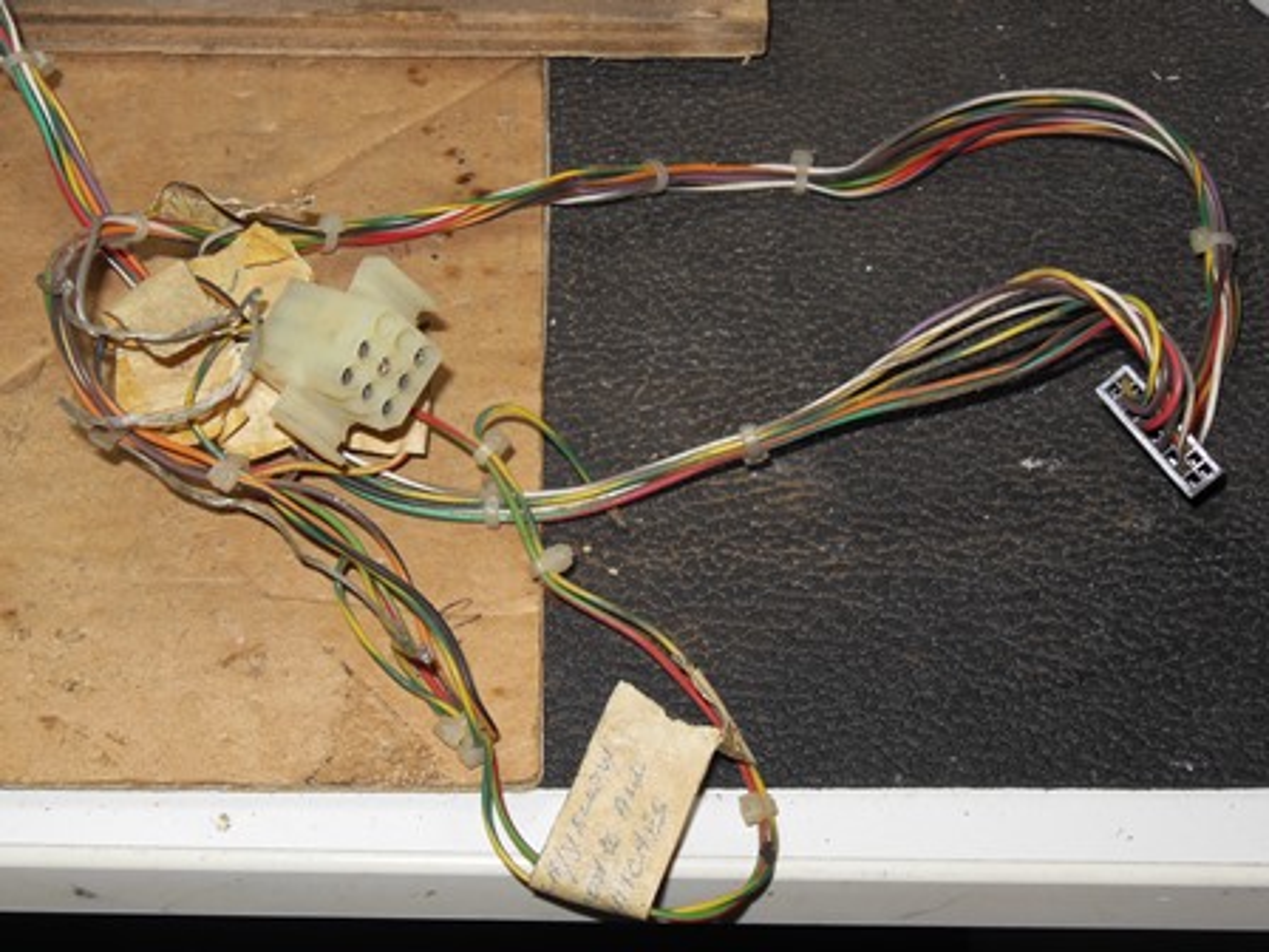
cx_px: 634
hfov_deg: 38.2
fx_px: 1833
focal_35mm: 50
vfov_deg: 29.1
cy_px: 476
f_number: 4
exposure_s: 1/60
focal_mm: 8.9
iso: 125
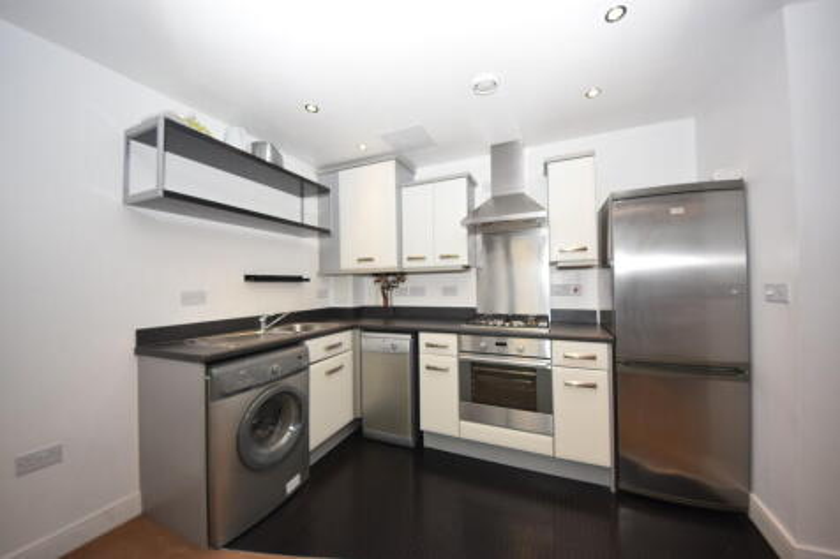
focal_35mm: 20
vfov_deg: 63.2
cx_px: 420
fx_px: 455
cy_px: 280
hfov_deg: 85.4
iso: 800
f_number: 5
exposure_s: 1/100
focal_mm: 13
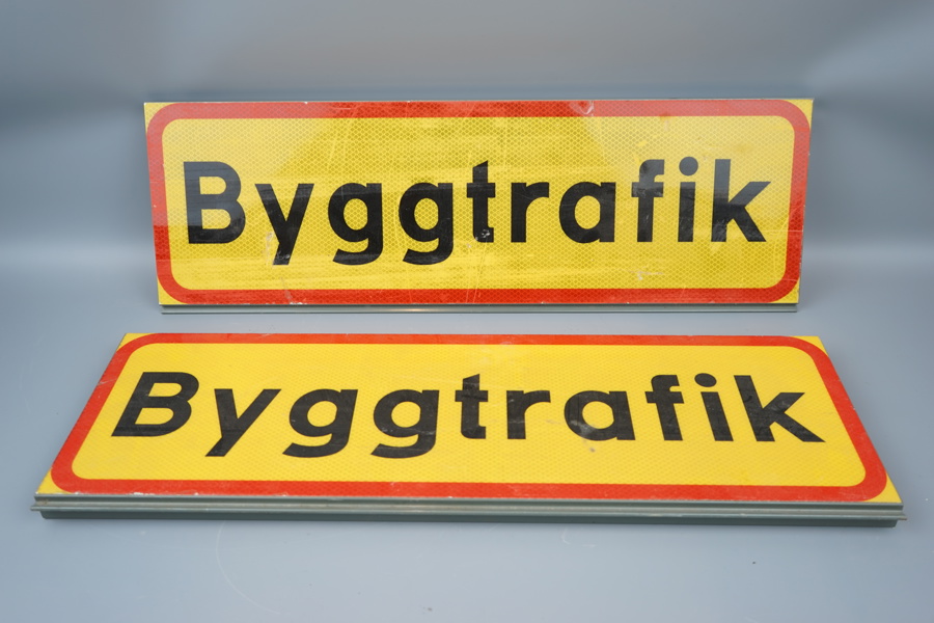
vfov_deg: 41.1
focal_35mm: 32
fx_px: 830
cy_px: 312
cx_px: 467
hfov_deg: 58.7
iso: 100
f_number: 4.5
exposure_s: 1/60
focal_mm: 32
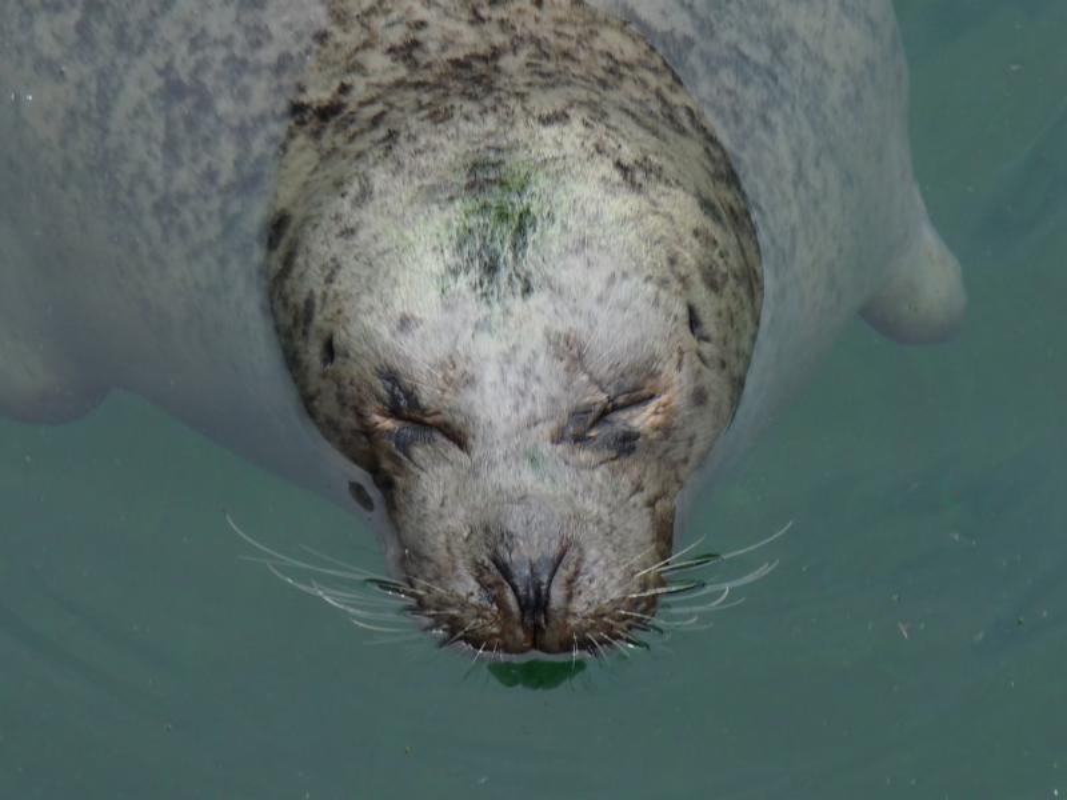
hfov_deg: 5.3
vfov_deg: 4.0
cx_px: 534
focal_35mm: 374
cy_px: 400
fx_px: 11528
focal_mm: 47
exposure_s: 1/250
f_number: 5.6
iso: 100
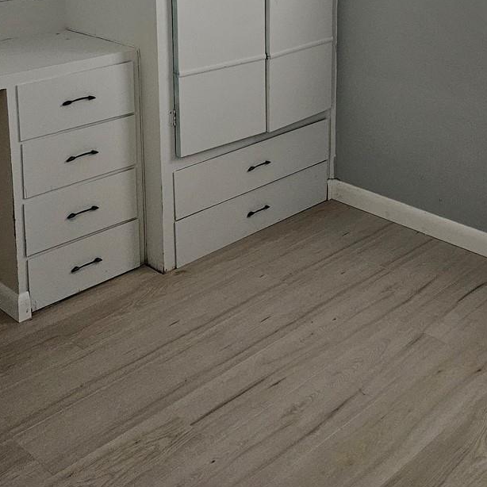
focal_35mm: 53
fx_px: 844
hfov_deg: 32.0
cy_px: 27
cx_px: 312
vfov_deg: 30.4
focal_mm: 5.4
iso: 800
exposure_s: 1/240
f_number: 1.8
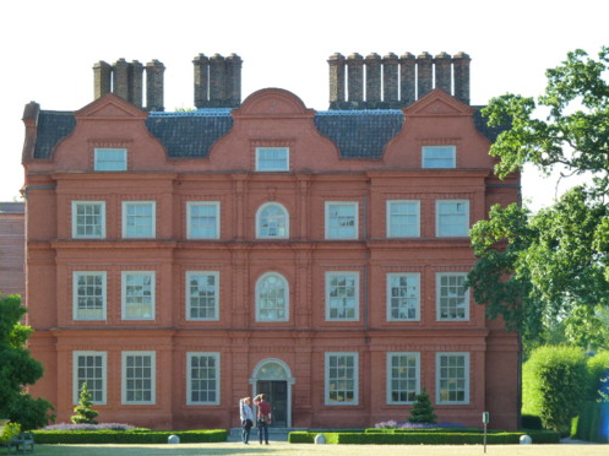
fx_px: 2584
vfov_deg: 10.1
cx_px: 304
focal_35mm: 147
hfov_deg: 13.4
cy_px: 229
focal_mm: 26
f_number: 4
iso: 125
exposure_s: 1/125
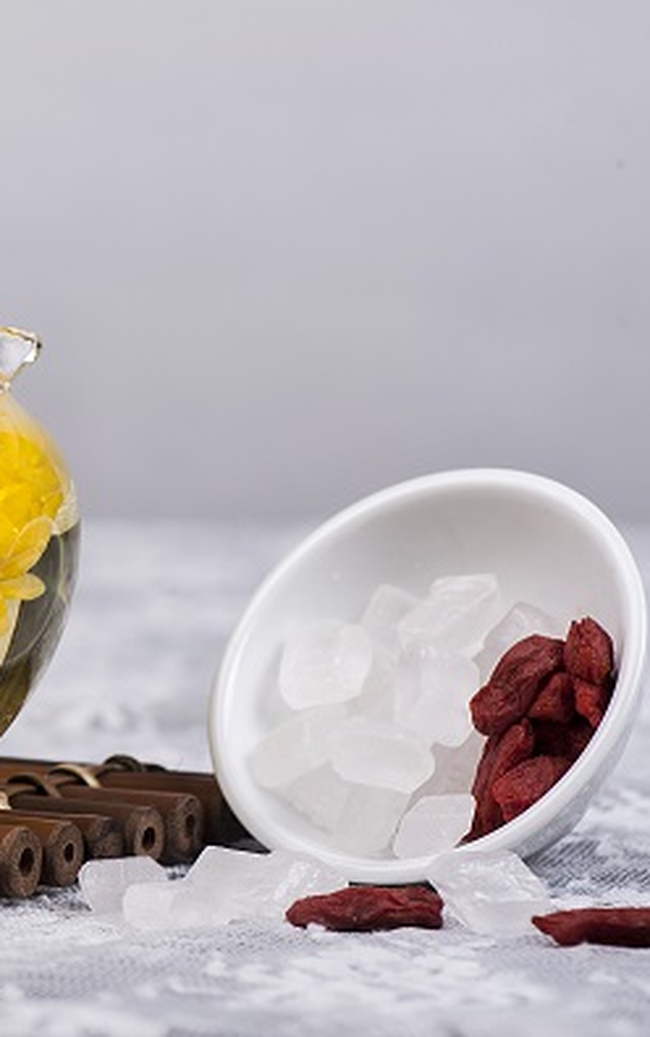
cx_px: -66
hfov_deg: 8.1
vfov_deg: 12.9
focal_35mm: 162
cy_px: 521
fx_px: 4585
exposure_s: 1/125
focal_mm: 105
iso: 160
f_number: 13
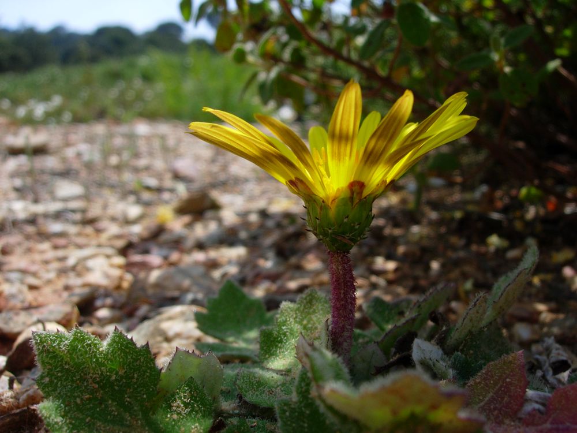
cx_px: 288
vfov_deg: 37.7
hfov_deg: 49.0
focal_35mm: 38
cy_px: 216
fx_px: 633
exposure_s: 1/609
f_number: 4.8
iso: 64
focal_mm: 7.8
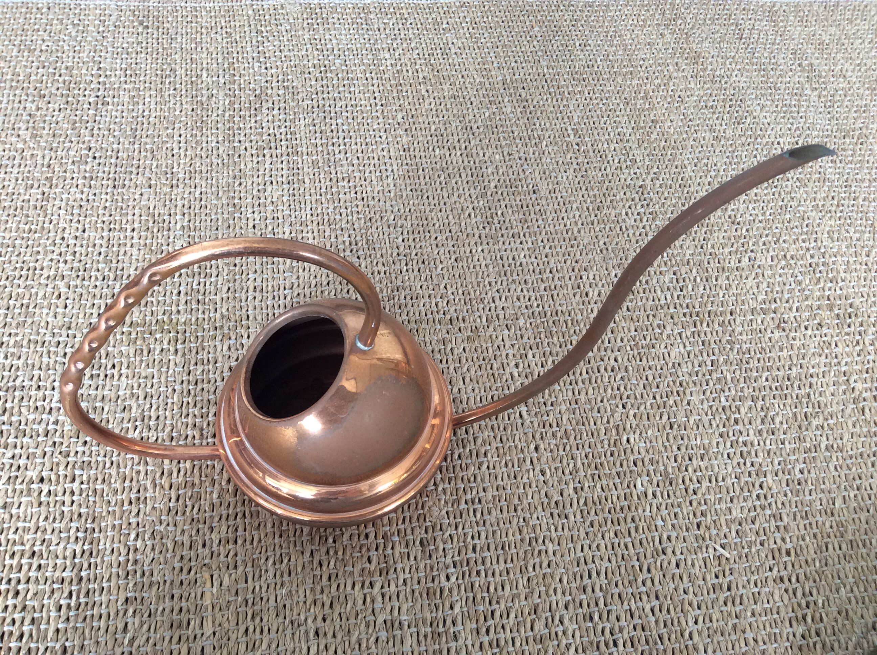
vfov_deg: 44.1
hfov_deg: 56.9
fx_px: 810
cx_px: 438
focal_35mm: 32
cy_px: 328
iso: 80
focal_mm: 3.3
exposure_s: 1/25
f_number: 2.4
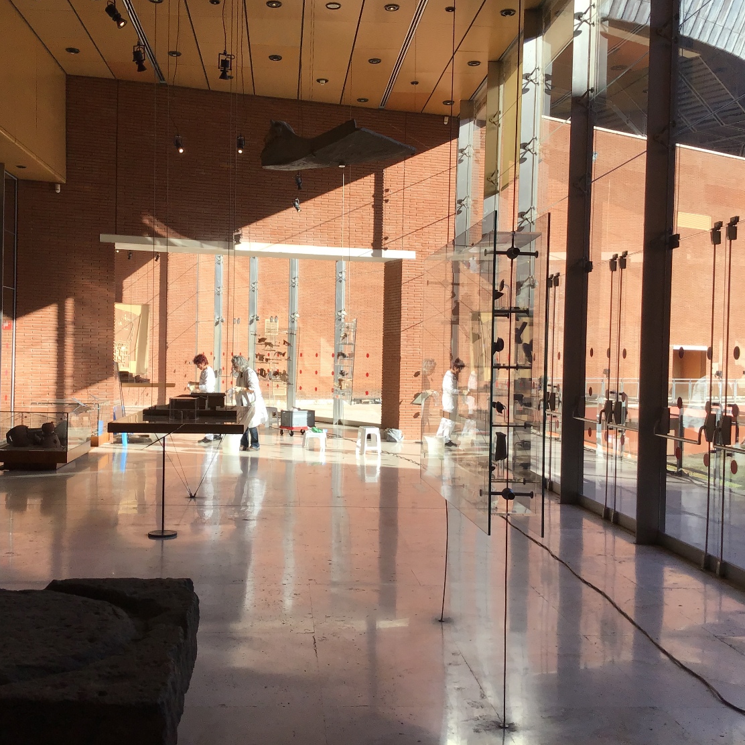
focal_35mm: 37
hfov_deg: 44.8
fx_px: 901
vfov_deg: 44.9
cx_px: 321
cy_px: 372
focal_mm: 3.3
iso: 25
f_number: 2.4
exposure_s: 1/570
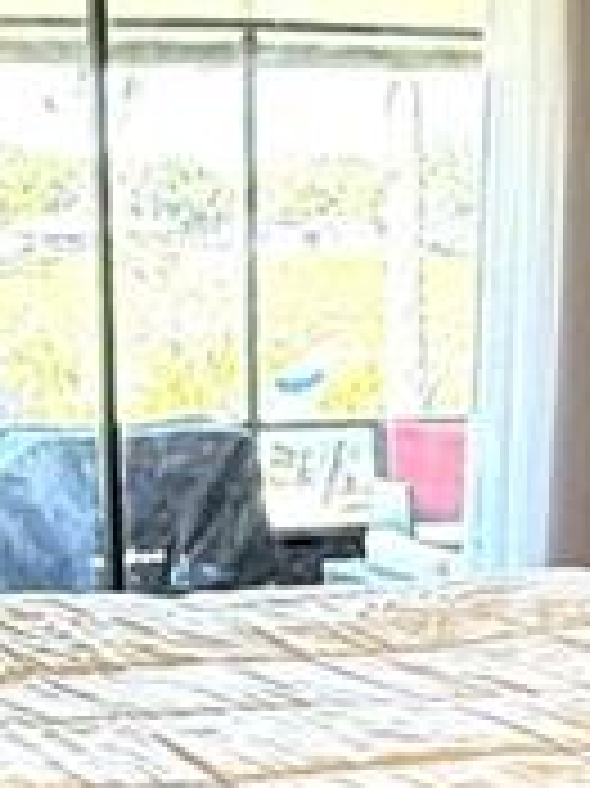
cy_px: 874
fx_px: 2184
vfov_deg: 19.6
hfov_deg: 15.4
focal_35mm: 96
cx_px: 320
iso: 250
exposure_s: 1/120
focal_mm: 2.22
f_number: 2.2
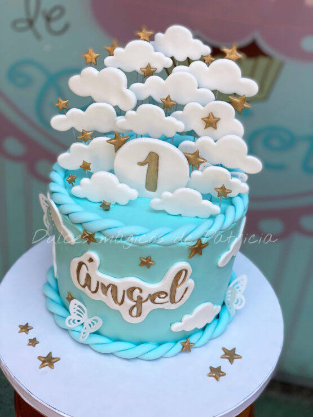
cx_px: 156
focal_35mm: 52
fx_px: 627
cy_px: 208
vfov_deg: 36.8
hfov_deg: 28.0
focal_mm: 6
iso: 20
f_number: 2
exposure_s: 1/432
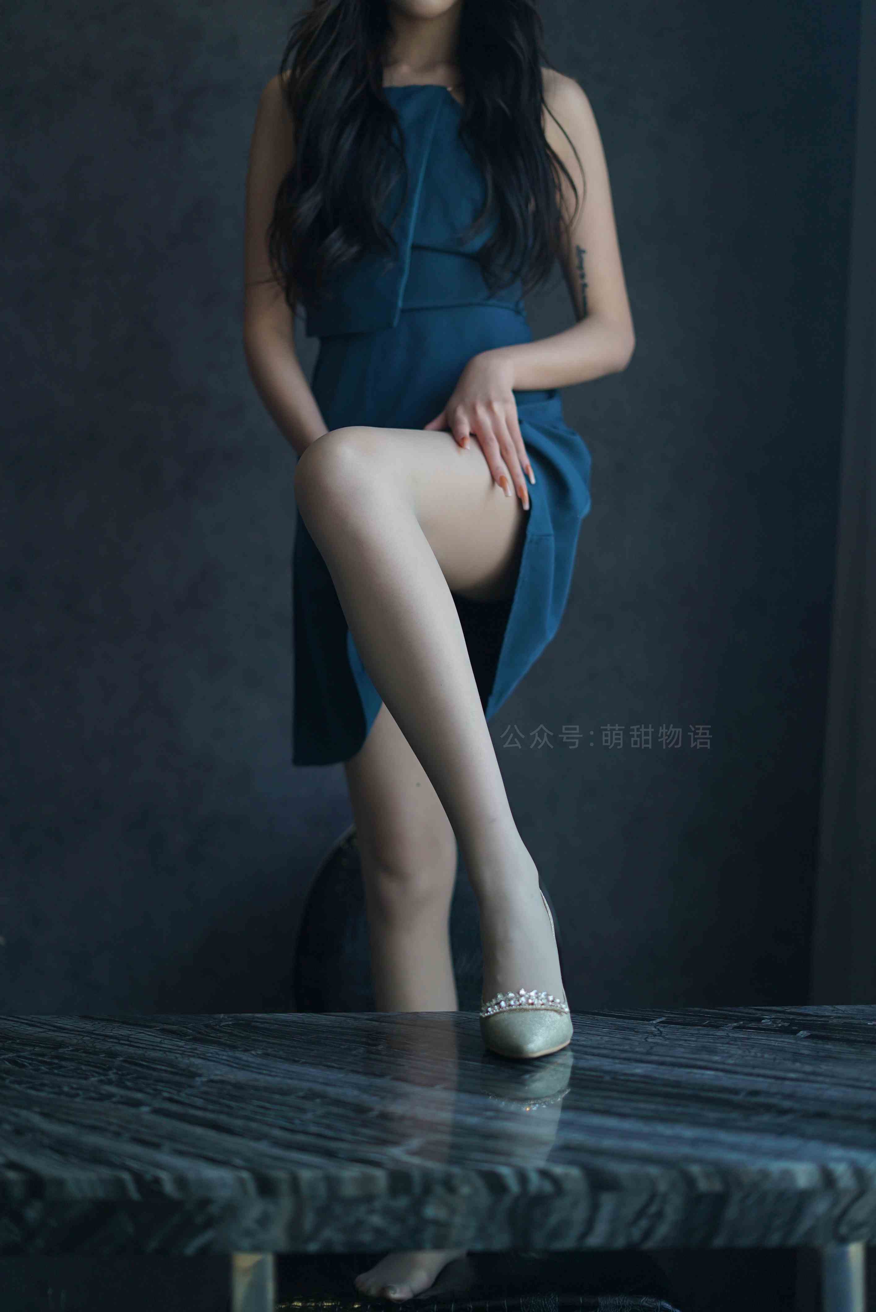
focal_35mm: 50
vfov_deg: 39.6
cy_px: 656
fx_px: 1822
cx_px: 438
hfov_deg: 27.0
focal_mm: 50
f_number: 2
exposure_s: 1/1250
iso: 400
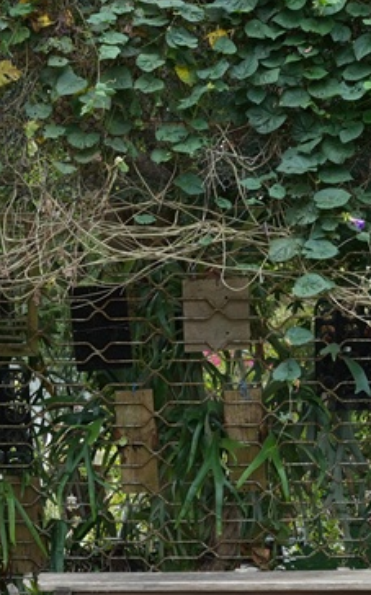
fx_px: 1456
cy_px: 405
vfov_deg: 23.0
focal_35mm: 90
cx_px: 181
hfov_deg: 14.5
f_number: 10
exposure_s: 1/160
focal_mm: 31.3
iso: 500
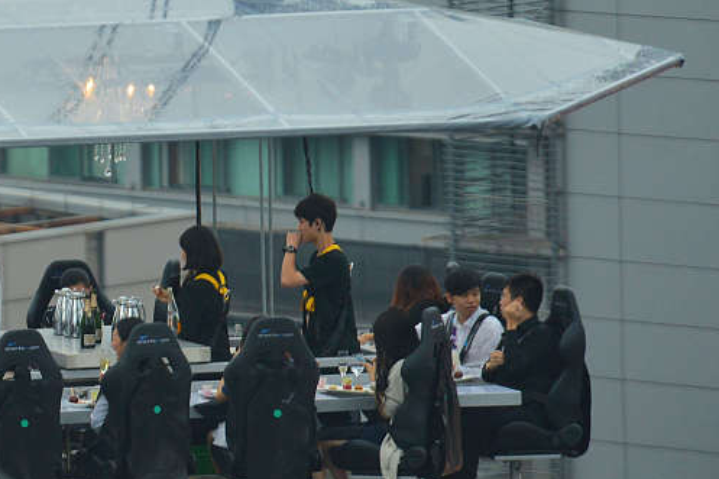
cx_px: -146
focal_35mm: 797
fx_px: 15912
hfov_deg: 2.6
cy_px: 207
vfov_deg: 1.7
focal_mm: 330
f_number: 5.3
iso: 400
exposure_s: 1/400
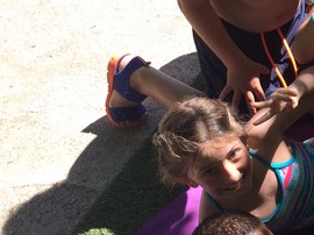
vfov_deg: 16.9
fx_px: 779
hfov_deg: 20.2
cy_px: 28
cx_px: 445
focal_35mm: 86
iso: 32
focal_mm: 4.15
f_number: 2.2
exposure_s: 1/641
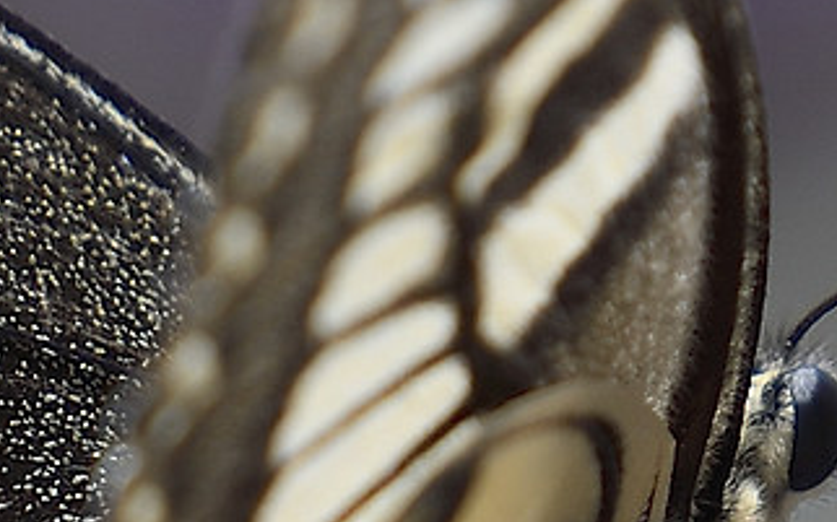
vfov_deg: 0.3
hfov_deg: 0.5
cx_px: 486
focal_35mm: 4560
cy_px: 1028
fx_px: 103982
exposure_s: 1/800
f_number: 5.6
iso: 125
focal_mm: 400
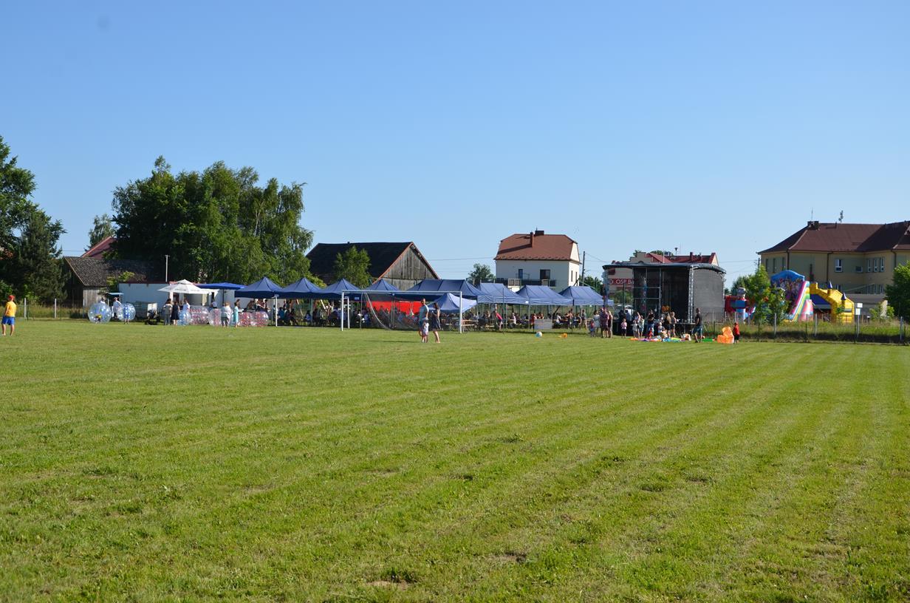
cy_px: 302
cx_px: 455
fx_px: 1211
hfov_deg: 41.2
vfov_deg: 28.0
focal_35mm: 48
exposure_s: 1/250
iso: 100
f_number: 8
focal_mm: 32
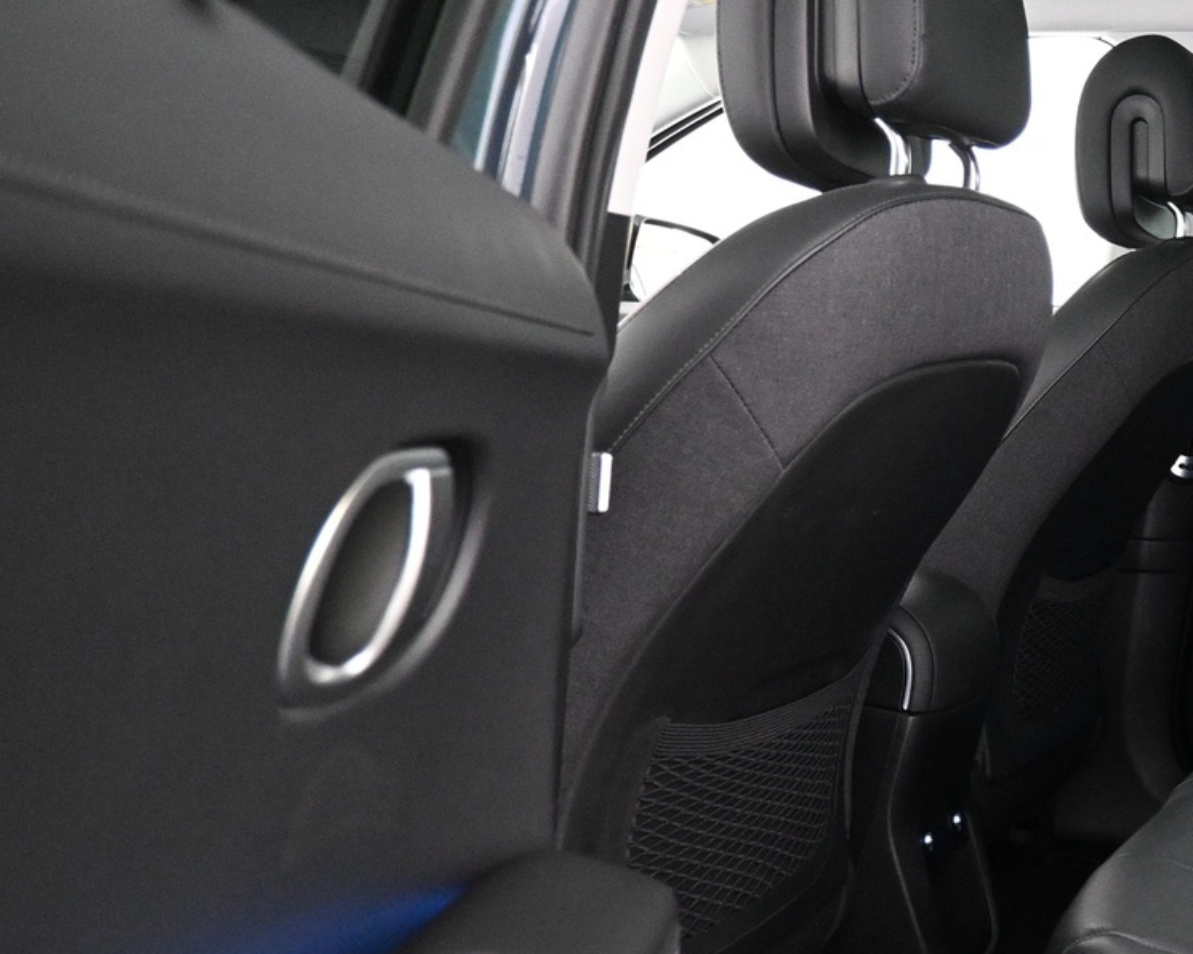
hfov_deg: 33.8
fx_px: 1730
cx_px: 1265
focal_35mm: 49
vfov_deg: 30.7
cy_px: 581
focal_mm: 16
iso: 4000
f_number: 3.5
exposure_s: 1/30
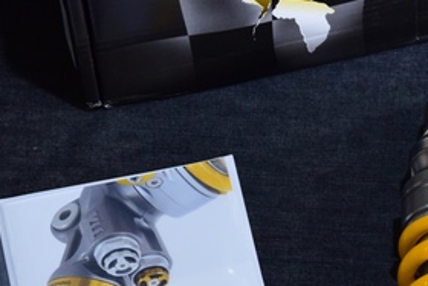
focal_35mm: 214
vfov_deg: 6.4
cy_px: 199
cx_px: 488
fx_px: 2545
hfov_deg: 9.5
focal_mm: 50
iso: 1250
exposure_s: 1/25
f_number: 3.8
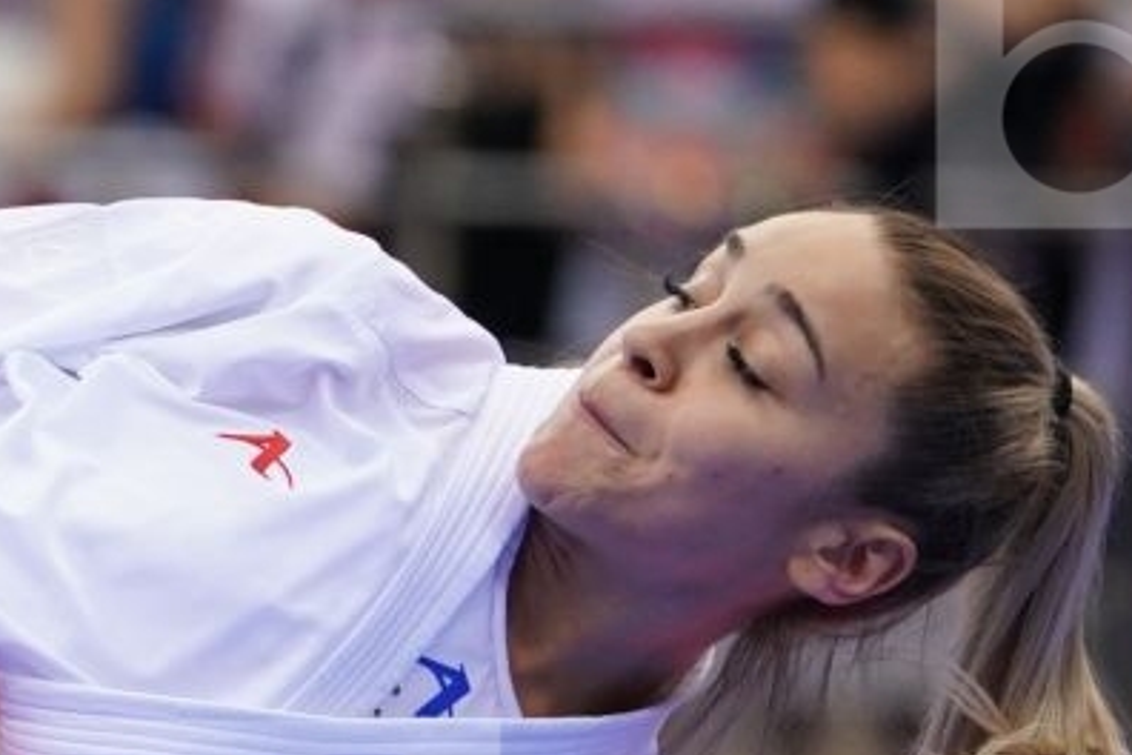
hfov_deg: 2.3
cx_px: -735
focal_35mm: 910
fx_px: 28612
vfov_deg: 1.5
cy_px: 981
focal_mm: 200
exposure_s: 1/1000
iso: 1250
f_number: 2.8
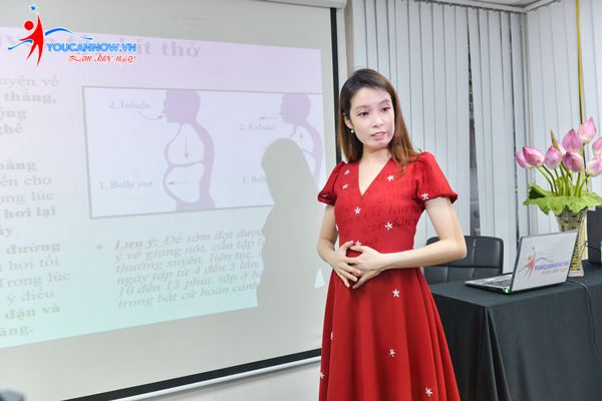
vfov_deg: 41.1
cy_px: 200
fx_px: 535
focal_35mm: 32
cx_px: 301
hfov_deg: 58.7
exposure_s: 1/180
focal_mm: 32
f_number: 4.8
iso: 1600
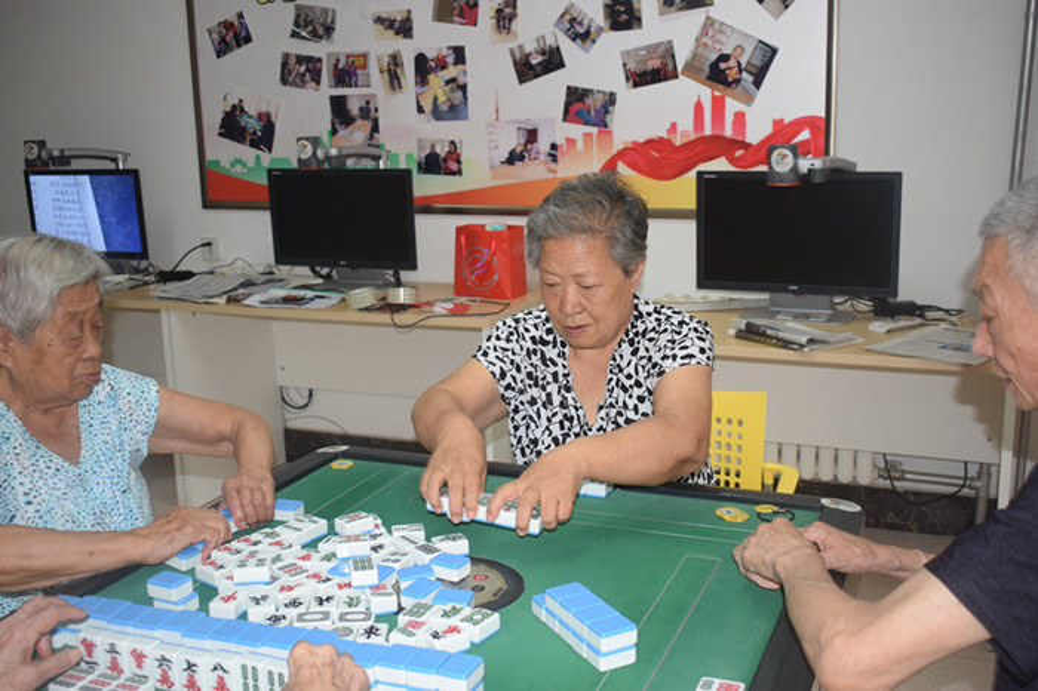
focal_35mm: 38
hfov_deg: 51.3
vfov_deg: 35.5
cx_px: 519
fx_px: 1081
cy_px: 346
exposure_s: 1/60
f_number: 4
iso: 800
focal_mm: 25
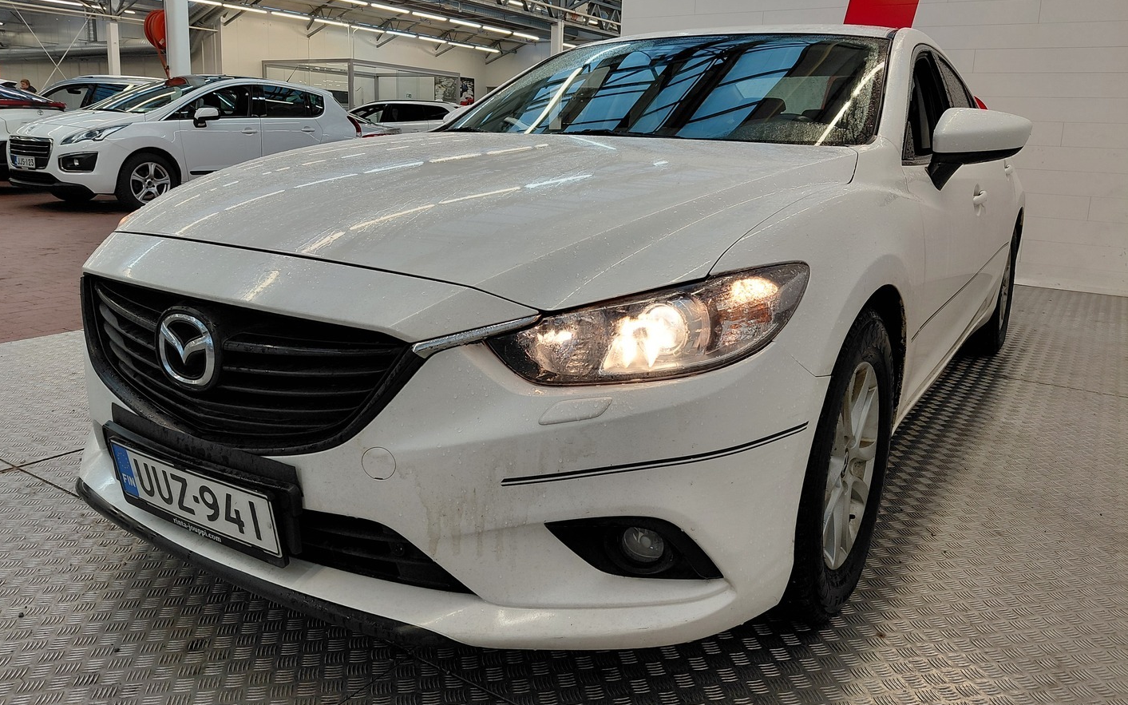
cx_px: 556
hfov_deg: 68.4
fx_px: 830
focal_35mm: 27
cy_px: 313
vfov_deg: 45.9
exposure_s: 1/100
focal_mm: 4.69
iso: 50
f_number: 1.8
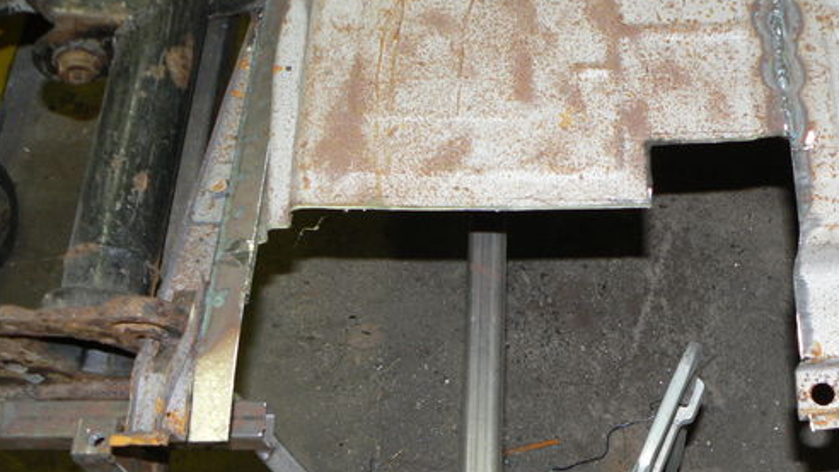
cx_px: 539
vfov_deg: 23.4
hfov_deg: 40.2
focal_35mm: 51
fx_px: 1135
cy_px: 302
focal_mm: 6
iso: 100
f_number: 2.8
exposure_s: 1/30
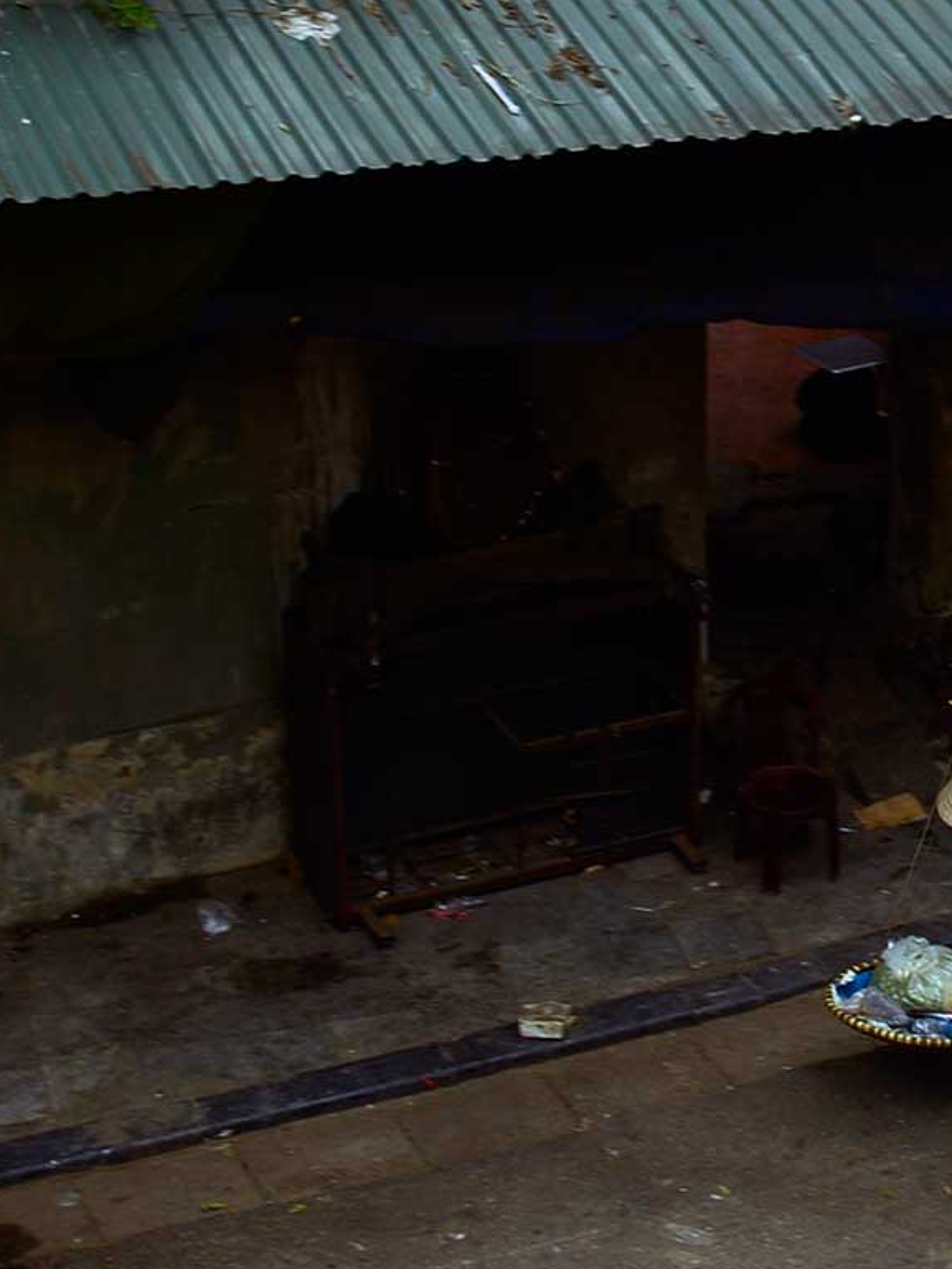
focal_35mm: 79
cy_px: 658
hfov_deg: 18.7
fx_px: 2887
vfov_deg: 24.8
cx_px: 610
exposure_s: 1/100
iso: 100
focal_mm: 35
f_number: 2.8
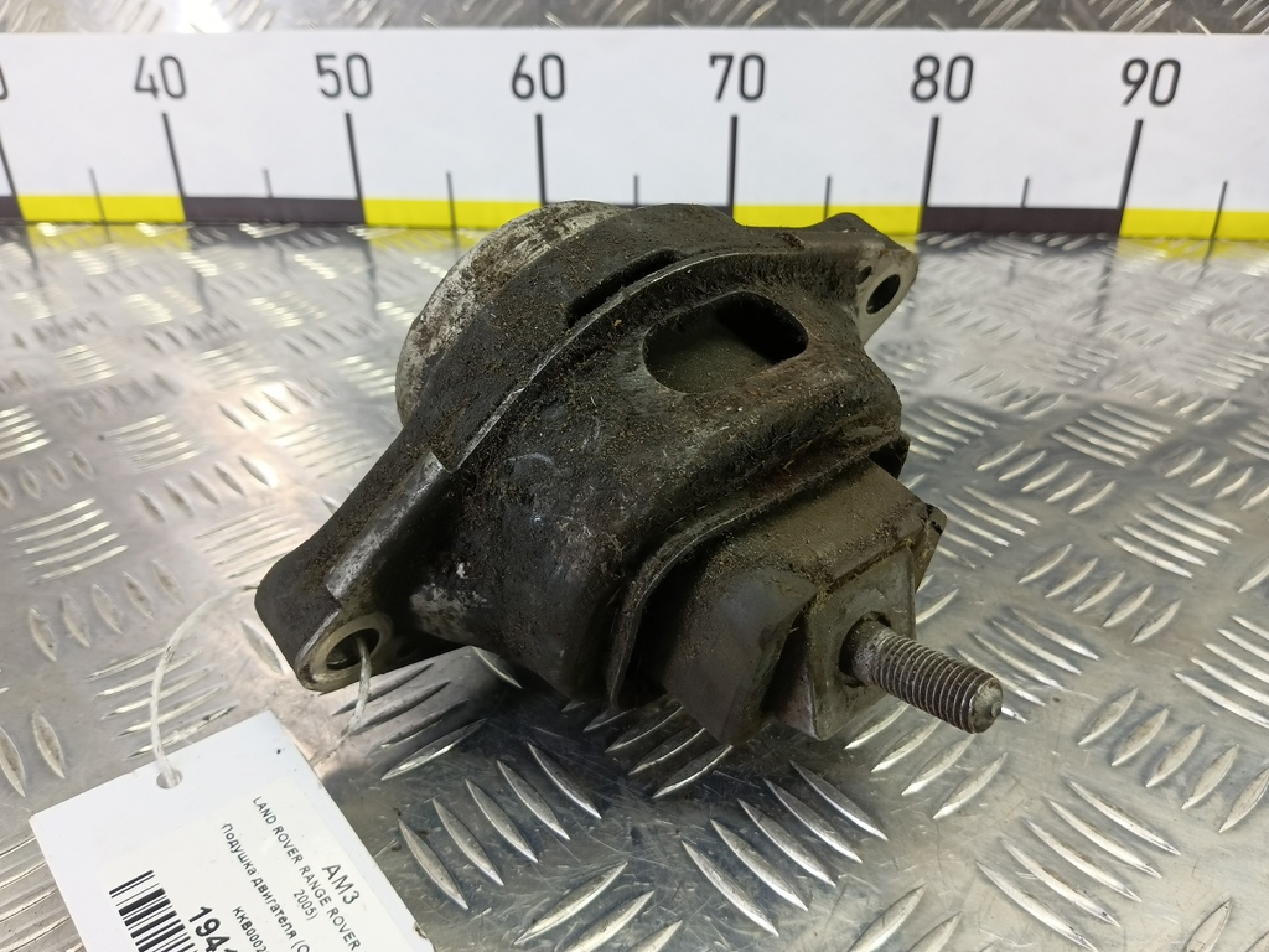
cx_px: 634
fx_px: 843
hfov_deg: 73.9
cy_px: 476
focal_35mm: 23
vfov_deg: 58.9
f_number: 1.6
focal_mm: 4.11
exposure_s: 1/50
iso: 140
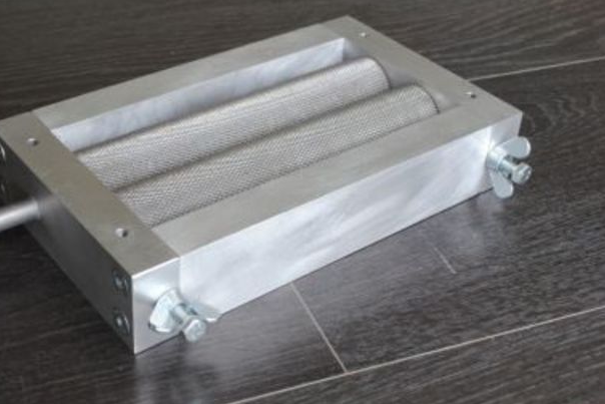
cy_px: 177
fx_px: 969
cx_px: 230
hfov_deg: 34.5
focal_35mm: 58
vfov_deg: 23.5
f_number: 8
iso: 400
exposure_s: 1/60
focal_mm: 29
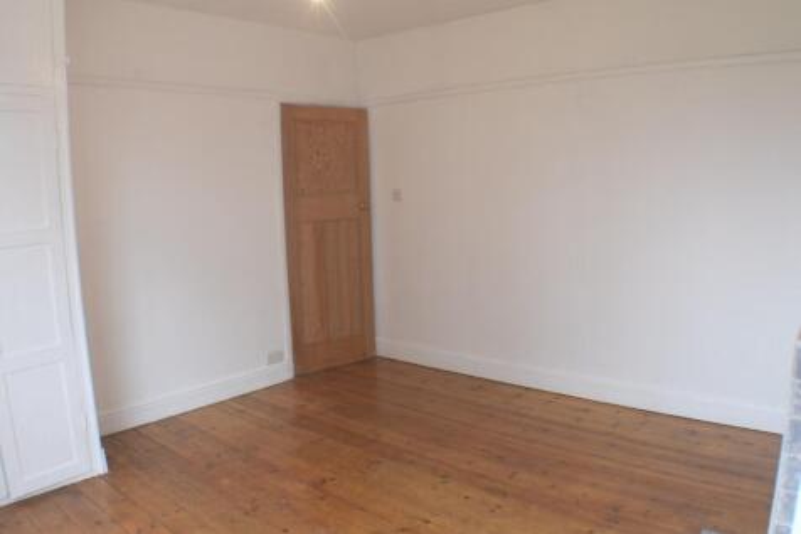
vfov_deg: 36.8
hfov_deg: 53.1
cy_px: 267
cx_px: 400
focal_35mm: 36
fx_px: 801
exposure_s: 1/6
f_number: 9
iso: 100
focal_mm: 24
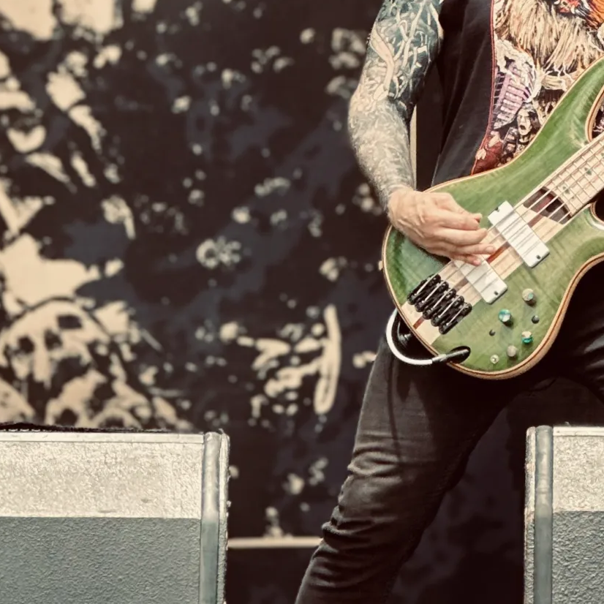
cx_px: 592
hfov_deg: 8.3
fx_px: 4165
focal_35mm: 211
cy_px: -154
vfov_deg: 8.2
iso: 40
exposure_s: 1/139
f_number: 2.8
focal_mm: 9
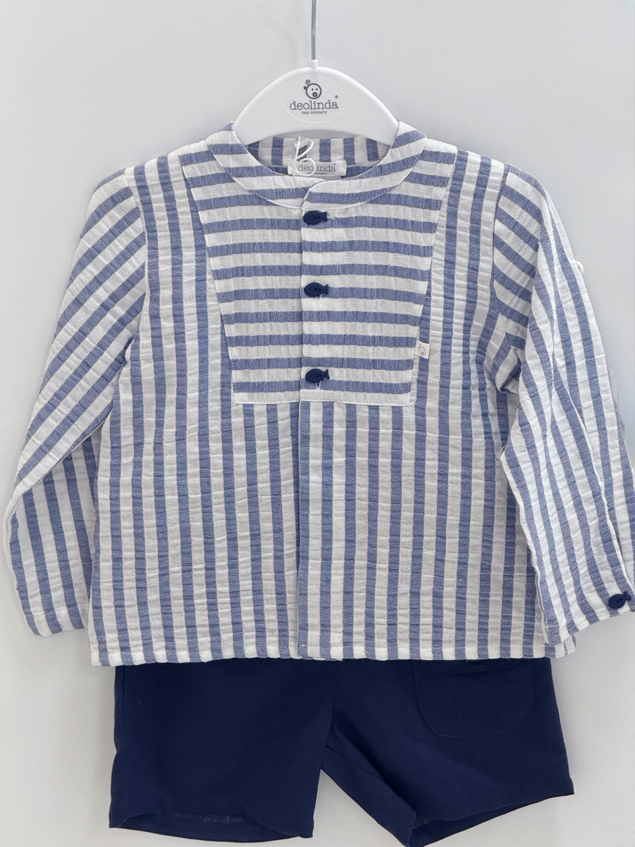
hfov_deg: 12.3
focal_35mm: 120
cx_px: 318
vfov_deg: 16.4
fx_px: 2935
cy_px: 424
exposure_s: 1/50
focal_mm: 15.66
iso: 200
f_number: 2.8
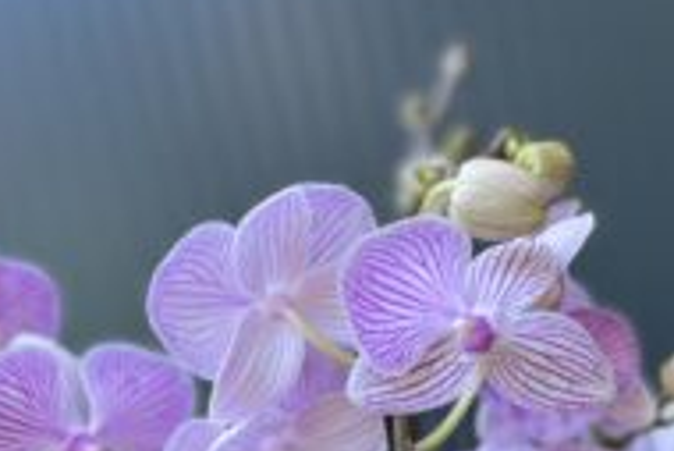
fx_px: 1068
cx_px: 326
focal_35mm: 57
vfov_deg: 20.6
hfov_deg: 35.0
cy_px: 664
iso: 160
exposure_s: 1/60
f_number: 1.6
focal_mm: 5.1
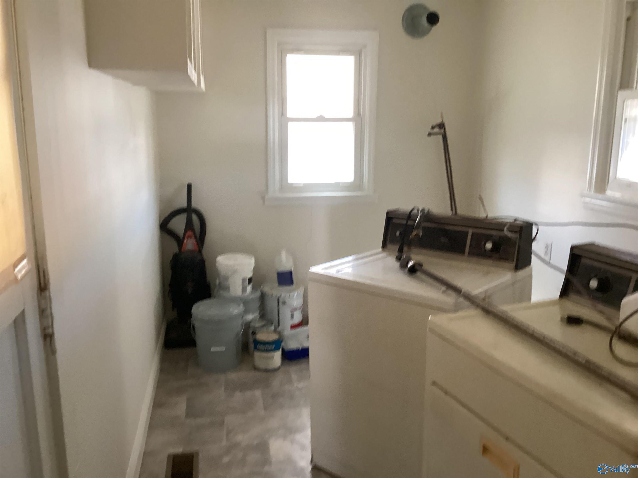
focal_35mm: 31
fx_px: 571
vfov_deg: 45.4
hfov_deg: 58.4
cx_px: 319
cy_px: 239
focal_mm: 3.3
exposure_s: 1/40
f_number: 2.4
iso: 250
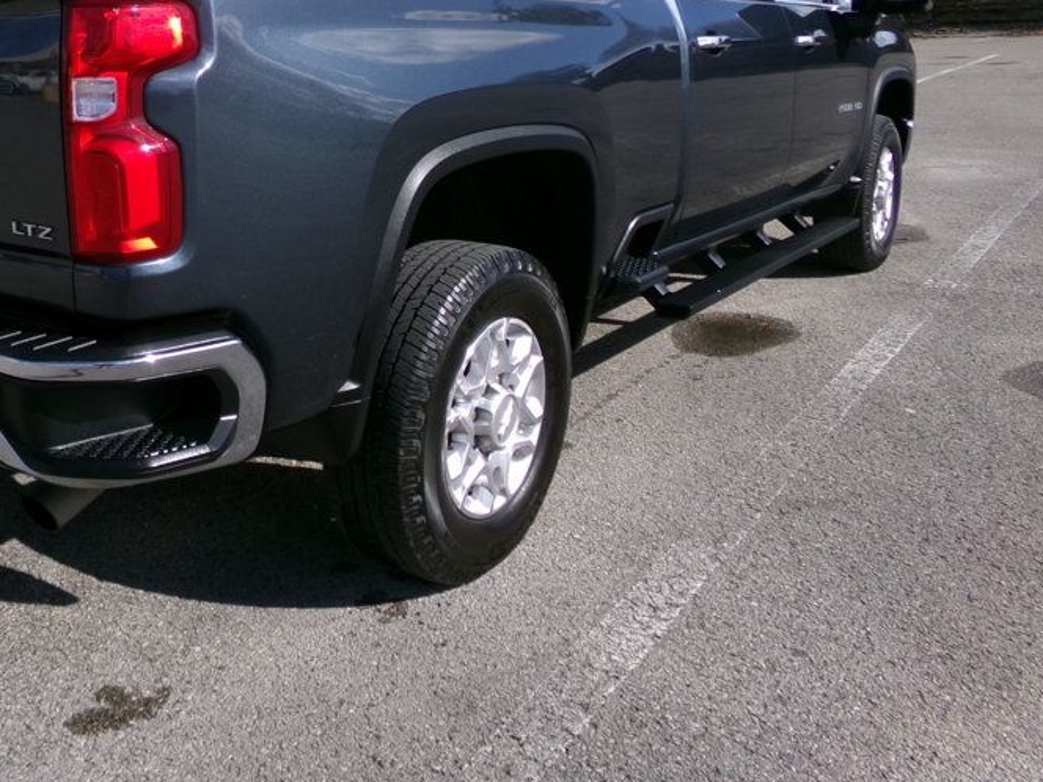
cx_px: 286
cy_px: 198
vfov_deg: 37.7
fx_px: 1115
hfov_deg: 48.6
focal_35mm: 37
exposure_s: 1/800
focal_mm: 4.3
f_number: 3.7
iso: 100
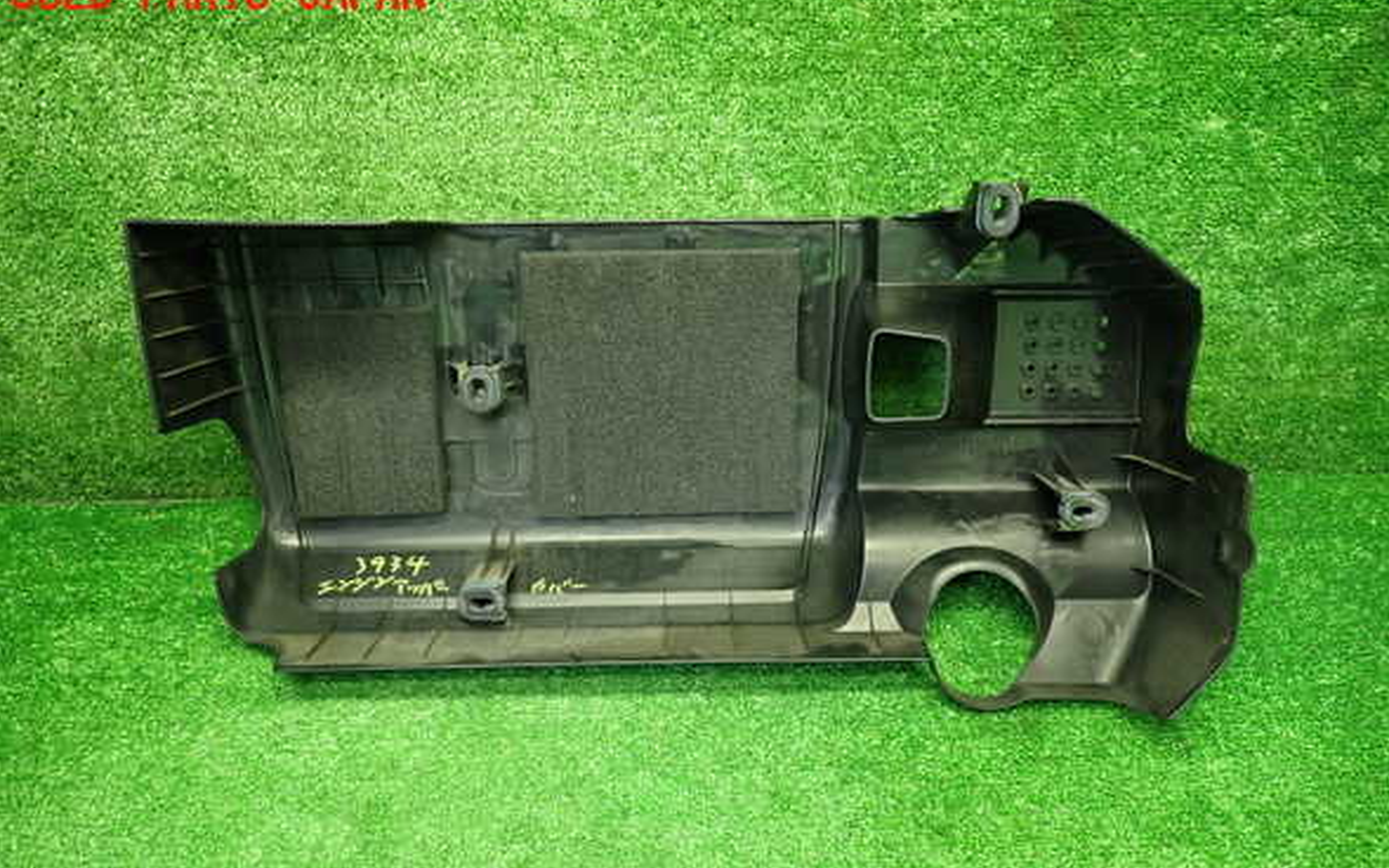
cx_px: 705
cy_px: 495
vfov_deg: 45.9
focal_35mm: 27
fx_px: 1022
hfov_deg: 68.4
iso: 250
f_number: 2
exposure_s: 1/30
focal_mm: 4.5
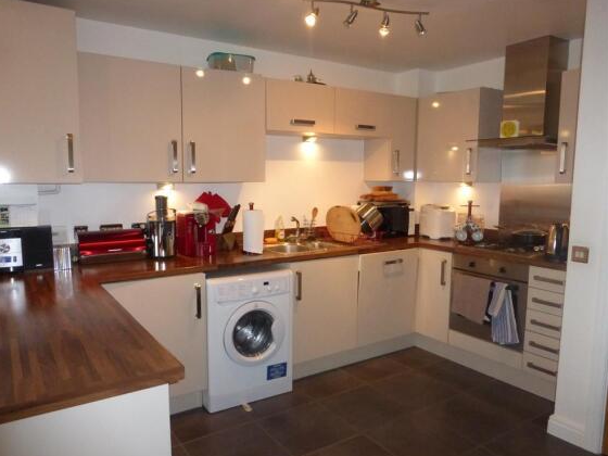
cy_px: 232
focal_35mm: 25
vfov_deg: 54.9
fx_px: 439
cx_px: 293
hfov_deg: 69.4
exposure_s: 1/60
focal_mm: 4.3
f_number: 3.3
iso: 800
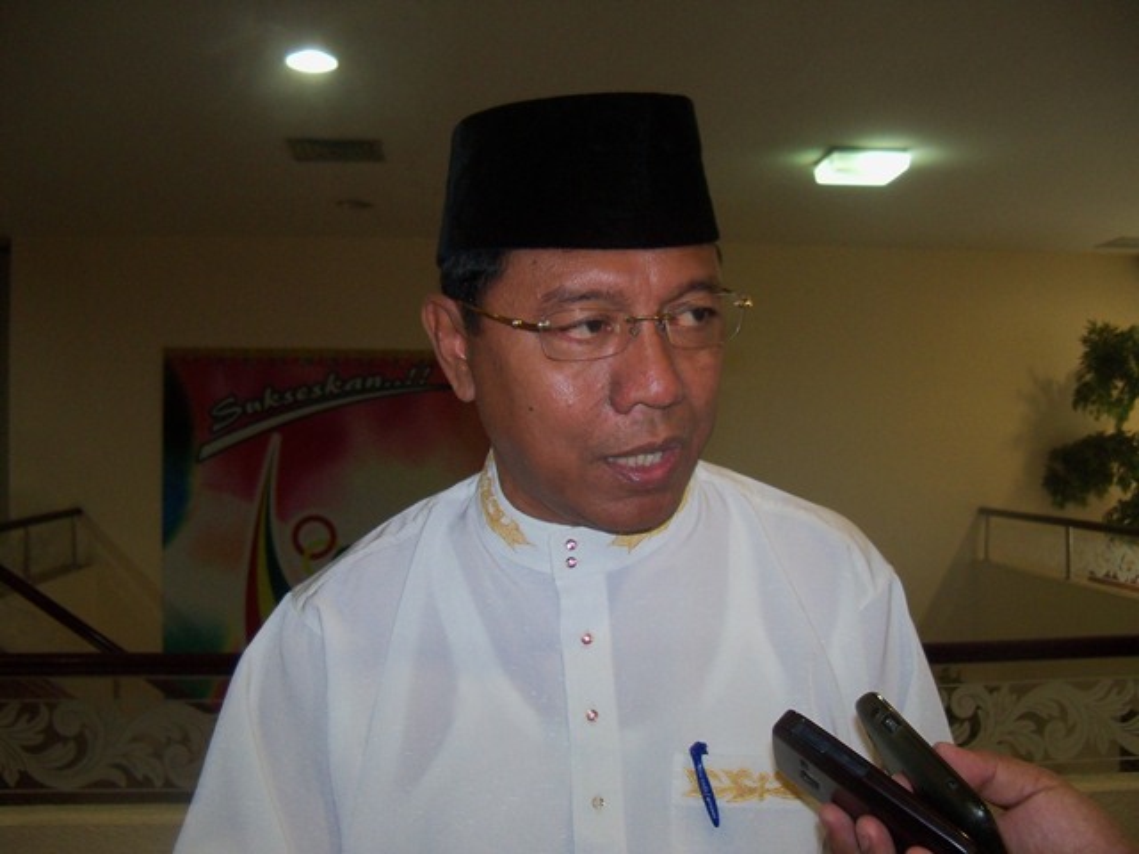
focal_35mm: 35
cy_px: 427
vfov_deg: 40.7
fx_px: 1152
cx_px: 570
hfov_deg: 52.6
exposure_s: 1/30
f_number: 3.5
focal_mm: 6.2
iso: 200
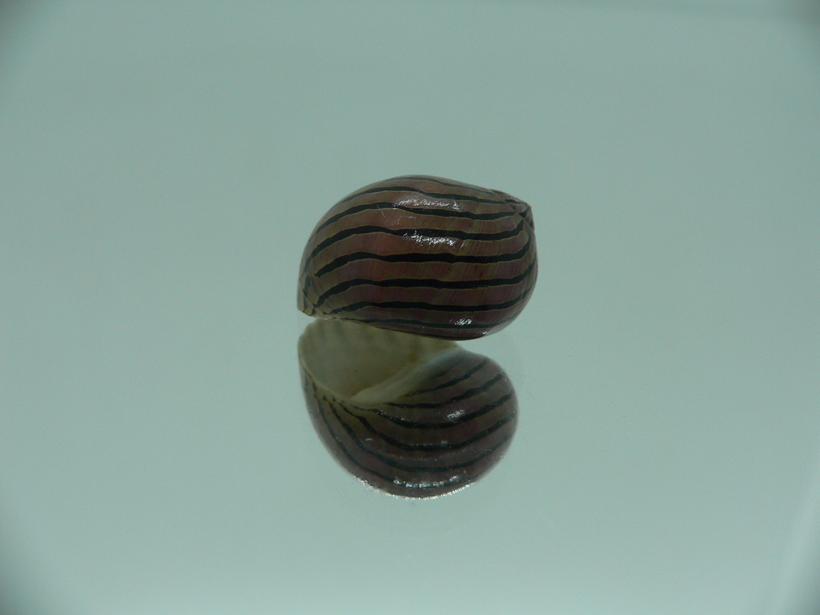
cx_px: 410
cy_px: 308
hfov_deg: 52.6
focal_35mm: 35
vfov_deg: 40.7
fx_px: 829
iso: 80
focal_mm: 4.6
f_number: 2.8
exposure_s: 1/60
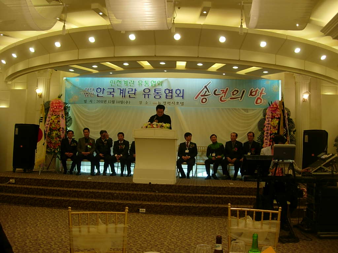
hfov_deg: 49.0
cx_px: 169
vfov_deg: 37.7
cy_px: 126
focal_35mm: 38
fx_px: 371
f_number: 2.8
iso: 64
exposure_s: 1/46.5
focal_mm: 7.8
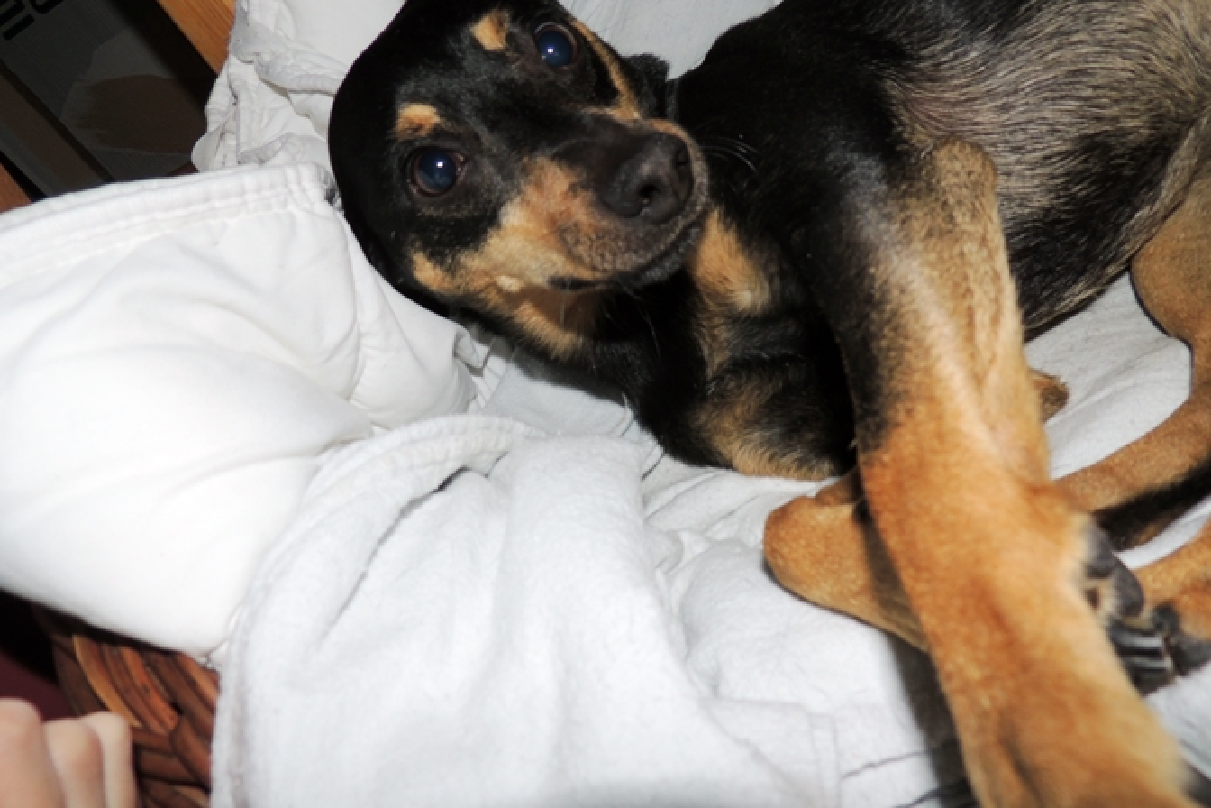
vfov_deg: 49.5
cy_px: 418
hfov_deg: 69.4
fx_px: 875
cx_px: 618
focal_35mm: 26
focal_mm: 4.3
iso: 100
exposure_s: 1/30
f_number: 3
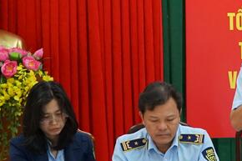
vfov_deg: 10.8
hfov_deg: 15.7
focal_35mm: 127
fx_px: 853
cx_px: 274
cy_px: 75
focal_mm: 31
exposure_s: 1/160
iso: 1600
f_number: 4
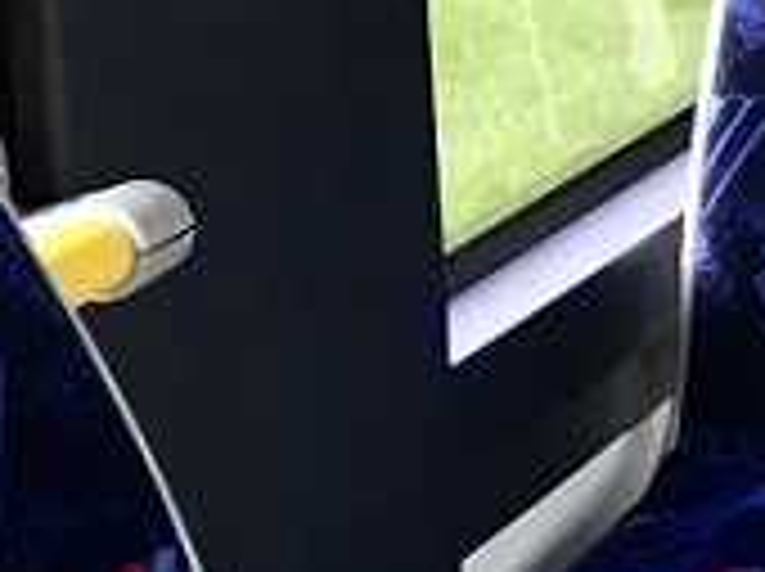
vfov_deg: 7.0
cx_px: 2403
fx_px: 4524
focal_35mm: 205
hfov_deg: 8.1
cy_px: -581
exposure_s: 1/33
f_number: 2.2
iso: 25
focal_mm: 4.15
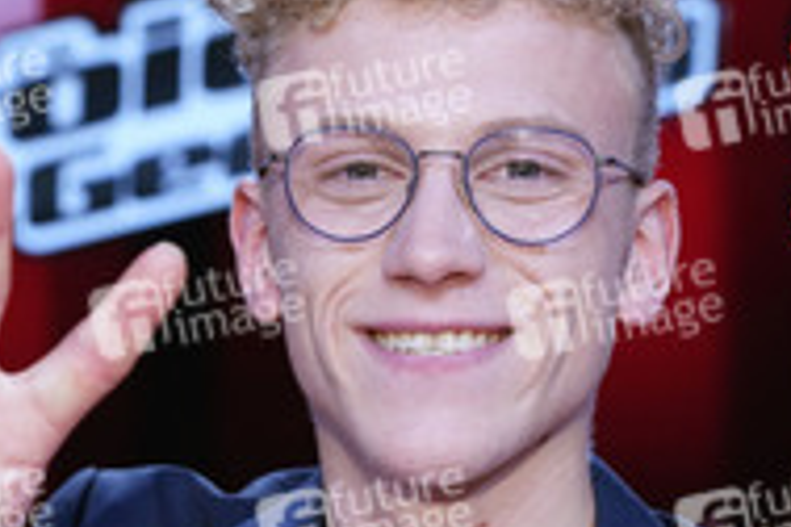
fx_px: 2571
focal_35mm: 117
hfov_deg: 17.4
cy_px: 414
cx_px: 253
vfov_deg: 11.7
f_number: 4.5
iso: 1600
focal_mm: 49
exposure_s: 1/100
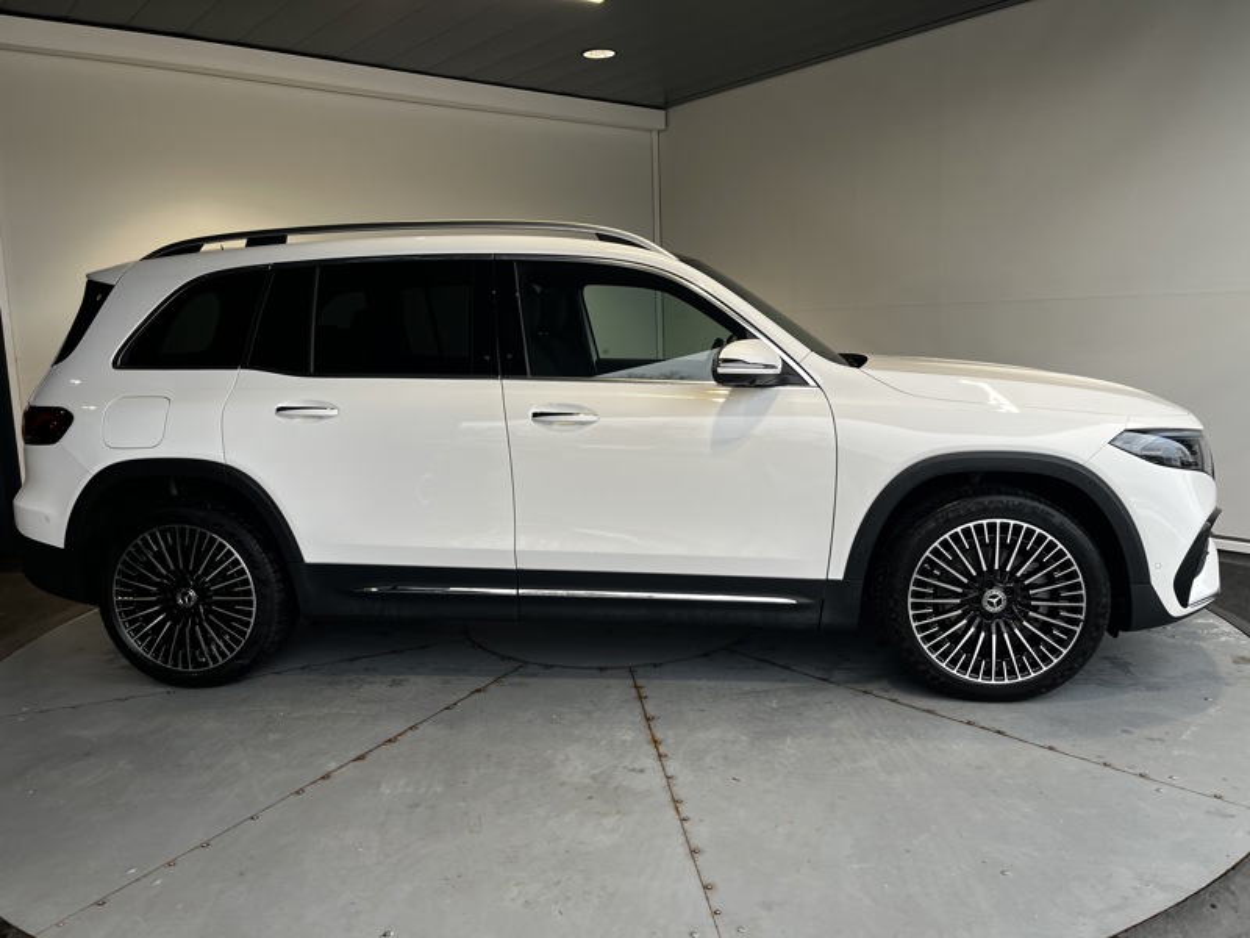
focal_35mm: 26
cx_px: 625
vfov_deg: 53.1
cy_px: 469
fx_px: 939
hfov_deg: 67.3
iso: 40
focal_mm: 5.1
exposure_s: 1/122
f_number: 1.6
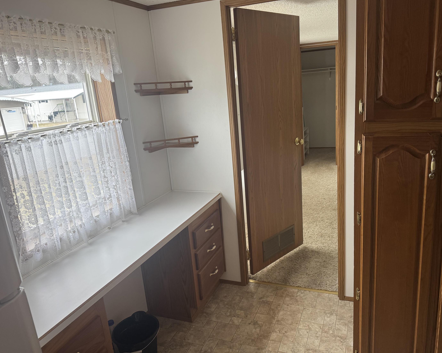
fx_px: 340
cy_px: 169
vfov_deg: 54.9
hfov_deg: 65.9
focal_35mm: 26
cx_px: 241
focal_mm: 6.76
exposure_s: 1/121
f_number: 1.78
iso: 125
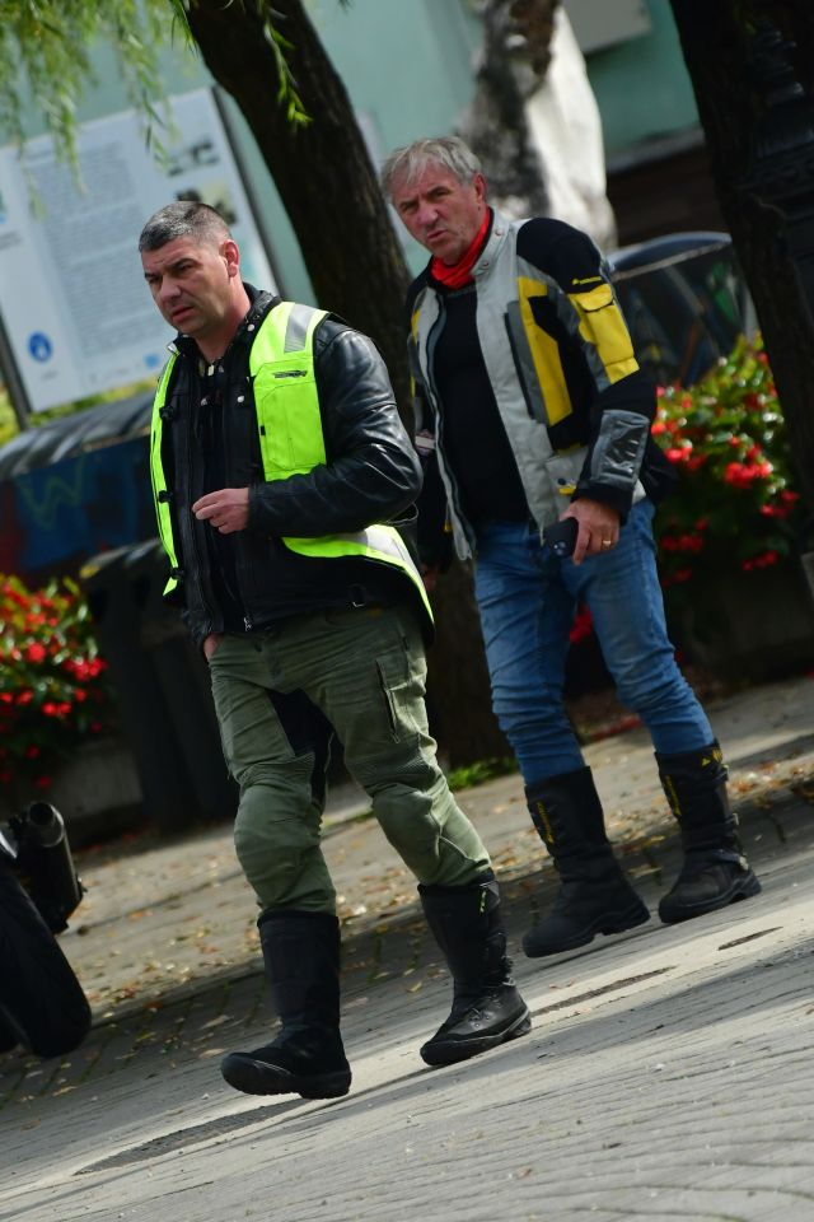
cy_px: 611
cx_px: 407
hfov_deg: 4.7
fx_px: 9903
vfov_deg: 7.1
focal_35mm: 292
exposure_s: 1/5000
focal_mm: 195
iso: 1000
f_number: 6.3
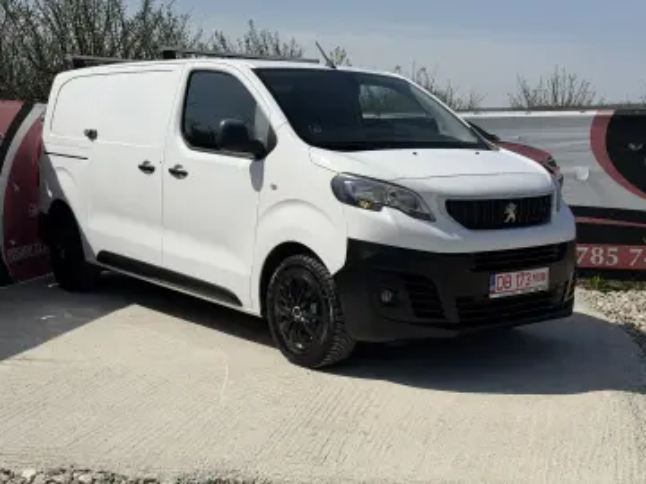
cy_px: 242
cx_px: 323
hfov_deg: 39.7
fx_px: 896
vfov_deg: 30.3
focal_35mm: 48
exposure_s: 1/13333
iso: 80
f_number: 1.78
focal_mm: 6.76
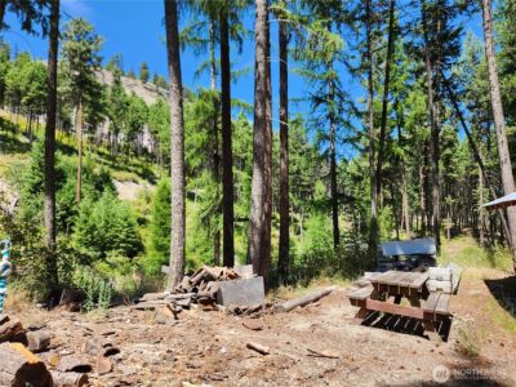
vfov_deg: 58.9
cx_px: 258
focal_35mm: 23
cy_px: 194
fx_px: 343
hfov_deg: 73.9
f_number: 1.8
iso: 20
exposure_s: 1/583
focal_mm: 5.4
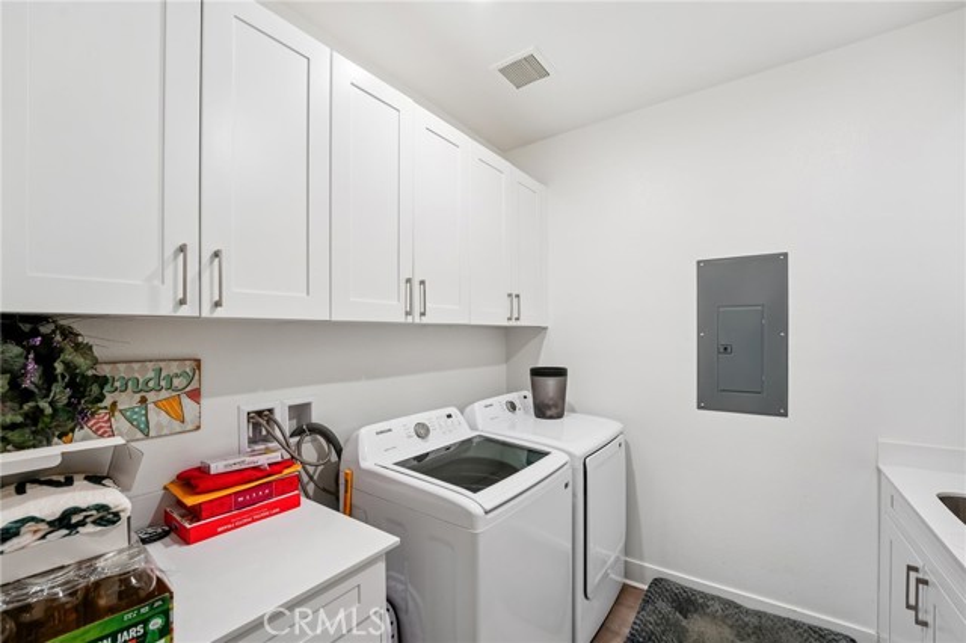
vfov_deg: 81.1
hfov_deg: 104.3
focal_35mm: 14
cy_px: 322
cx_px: 483
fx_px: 375
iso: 400
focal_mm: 14
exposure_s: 1/13
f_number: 8
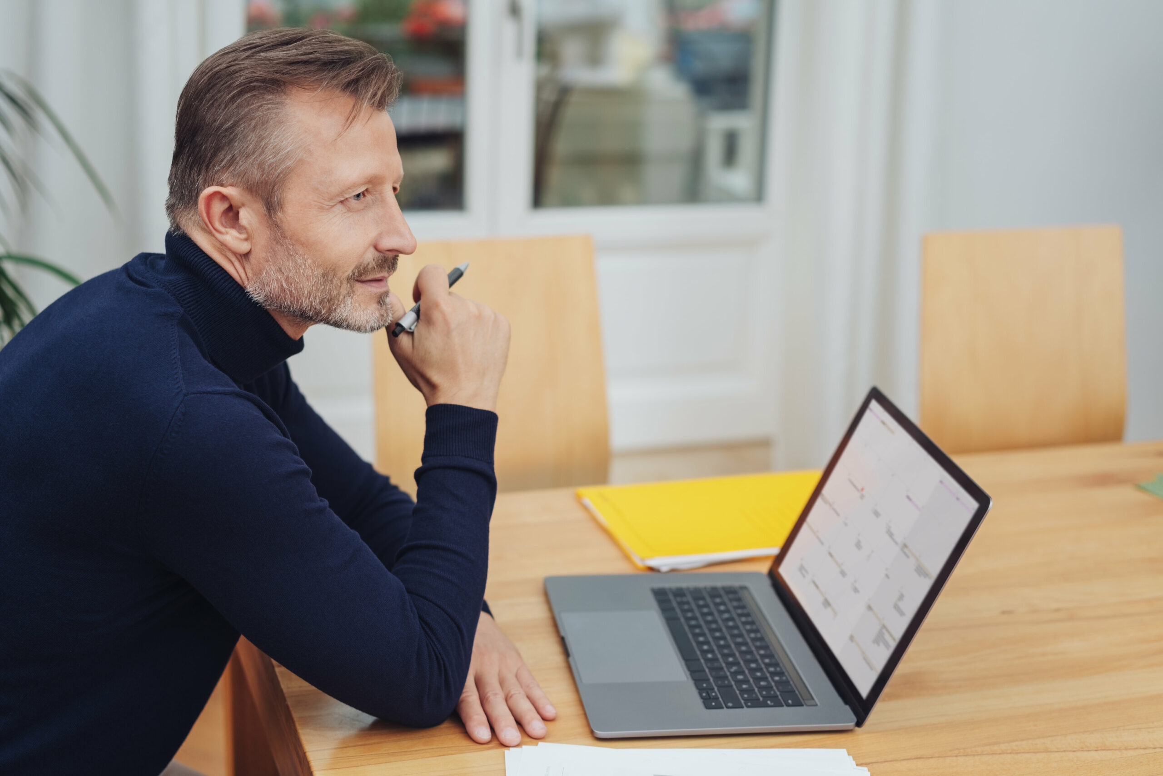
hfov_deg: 36.2
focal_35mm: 55
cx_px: 582
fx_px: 1777
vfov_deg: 24.6
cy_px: 388
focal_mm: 55
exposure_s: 1/125
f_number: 2.5
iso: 125
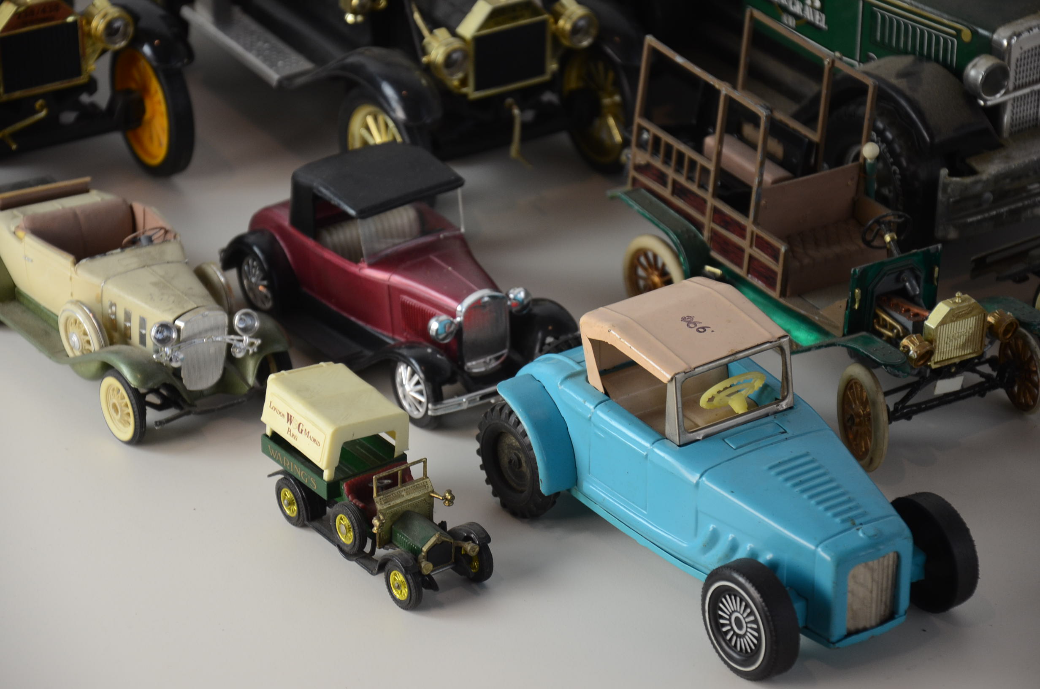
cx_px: 520
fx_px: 4541
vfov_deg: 8.7
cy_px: 344
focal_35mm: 158
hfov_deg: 13.1
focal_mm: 105
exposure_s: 1/60
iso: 500
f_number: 5.6
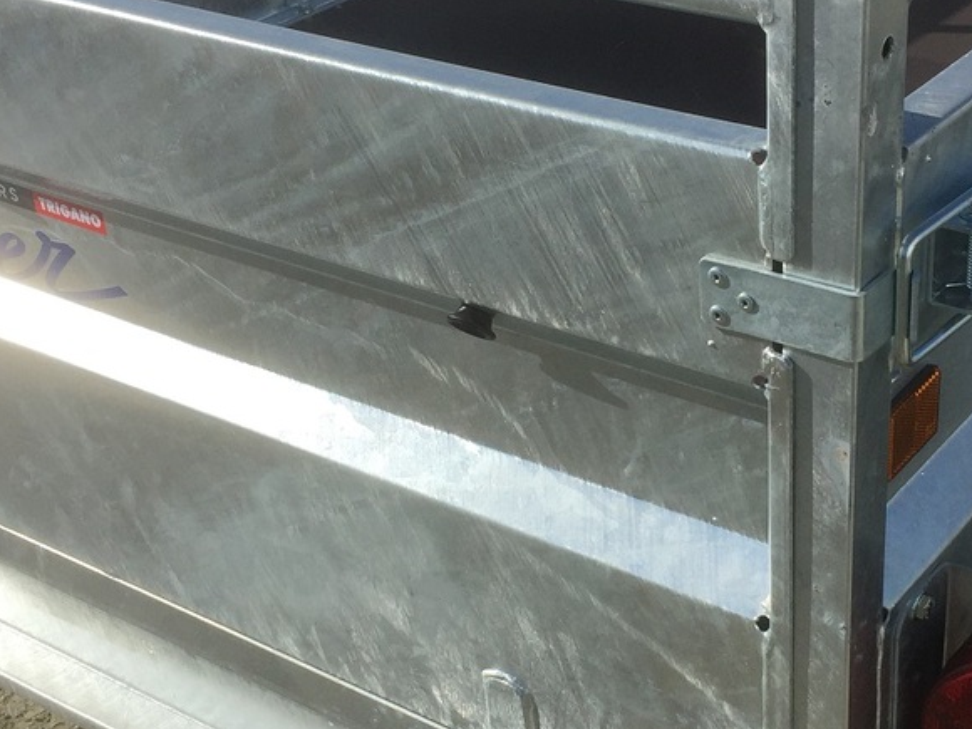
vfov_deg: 24.4
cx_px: 650
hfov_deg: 31.9
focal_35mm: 60
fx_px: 1685
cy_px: 396
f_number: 2.2
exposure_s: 1/2825
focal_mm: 4.15
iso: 32
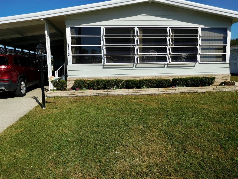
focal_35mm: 25
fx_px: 172
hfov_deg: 69.4
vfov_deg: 54.9
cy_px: 90
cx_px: 119
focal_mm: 4.5
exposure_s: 1/1000
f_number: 6.8
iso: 125
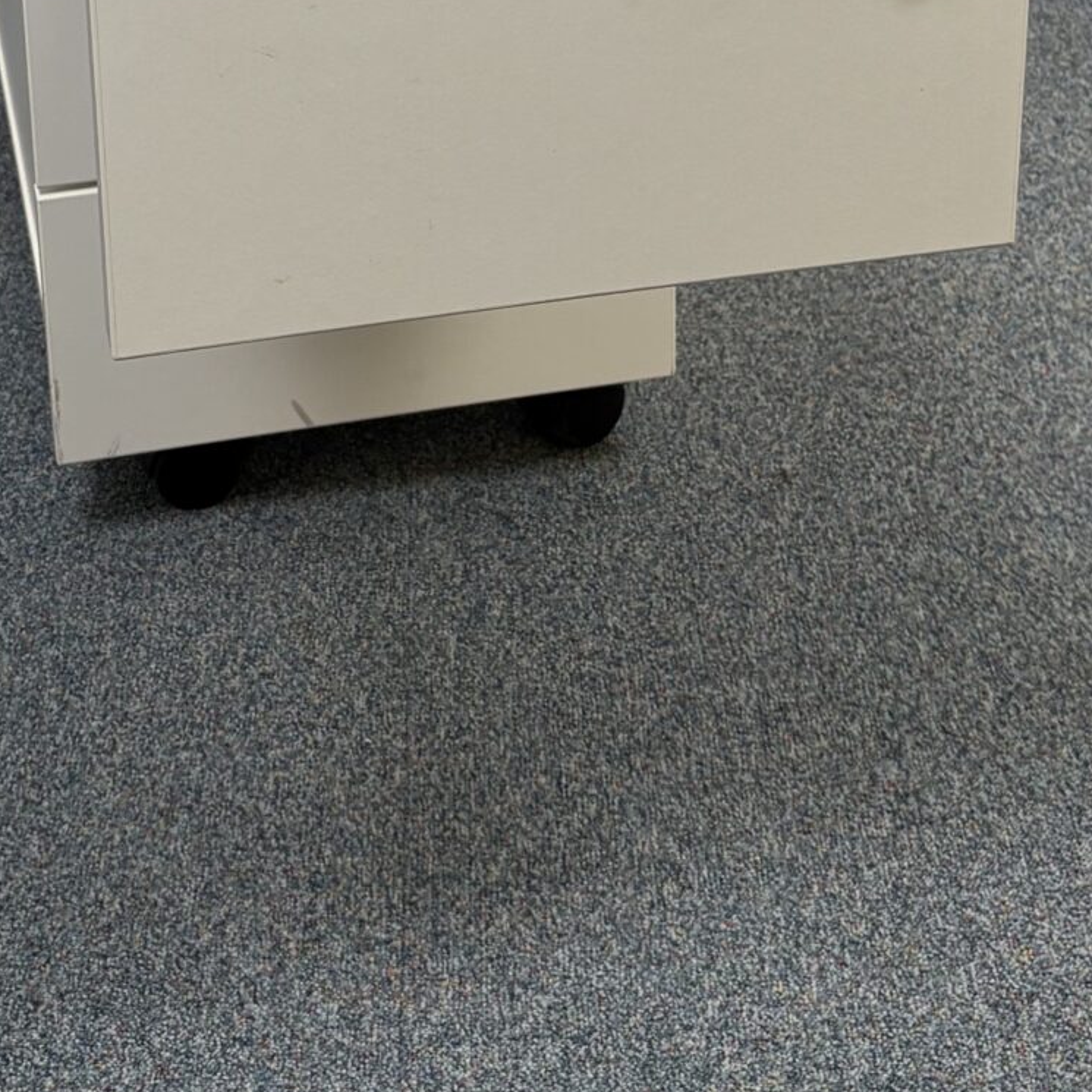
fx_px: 2820
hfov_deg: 21.8
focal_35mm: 79
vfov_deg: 20.4
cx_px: 346
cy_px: -251
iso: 80
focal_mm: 5.96
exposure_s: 1/100
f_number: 1.6
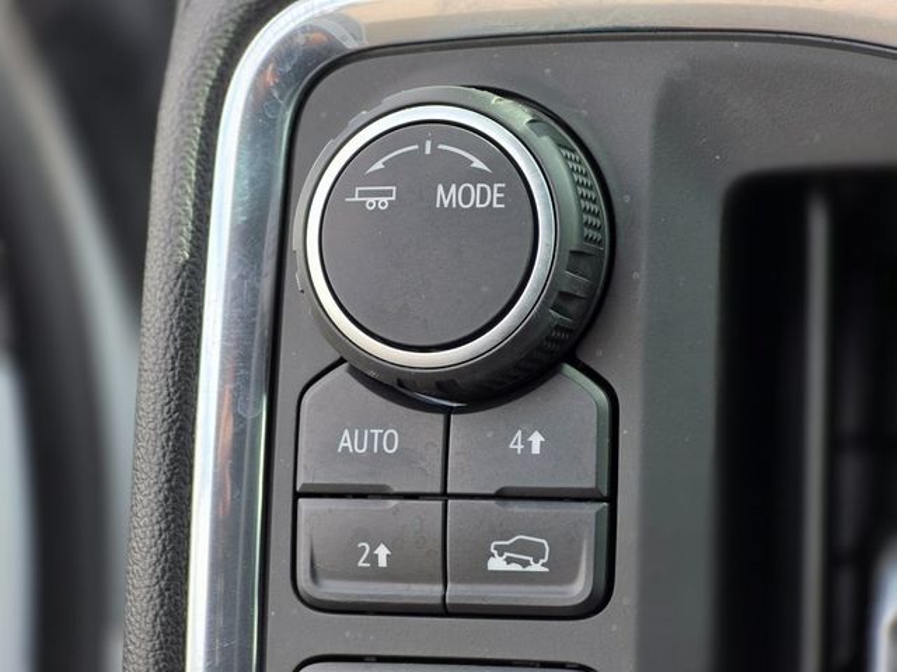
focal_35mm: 115
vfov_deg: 12.9
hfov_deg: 17.1
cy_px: 336
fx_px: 2980
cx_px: 448
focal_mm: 18.6
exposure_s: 1/120
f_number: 3.4
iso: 50
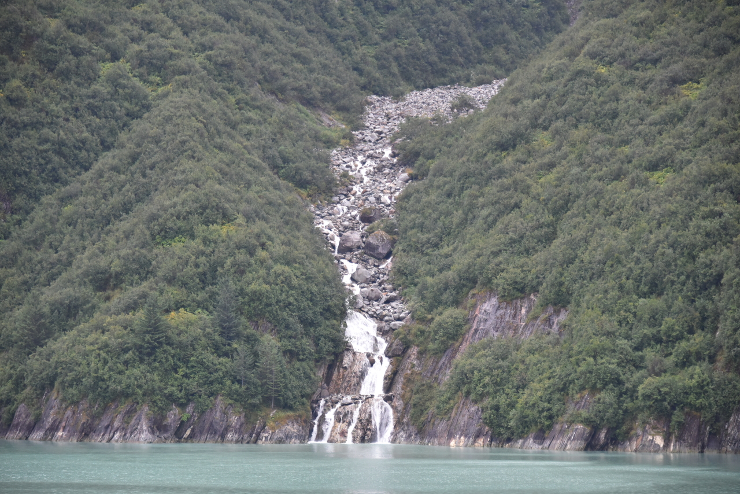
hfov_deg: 14.2
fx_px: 2981
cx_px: 370
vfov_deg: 9.5
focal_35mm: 145
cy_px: 247
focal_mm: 145
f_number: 5.6
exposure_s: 1/320
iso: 2000
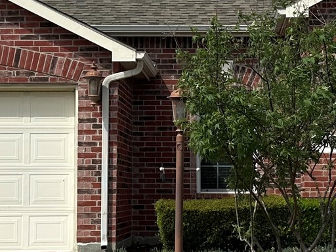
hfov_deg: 20.4
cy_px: 138
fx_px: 932
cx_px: 222
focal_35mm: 96
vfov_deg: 15.4
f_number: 1.78
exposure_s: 1/5848
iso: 80
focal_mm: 6.86
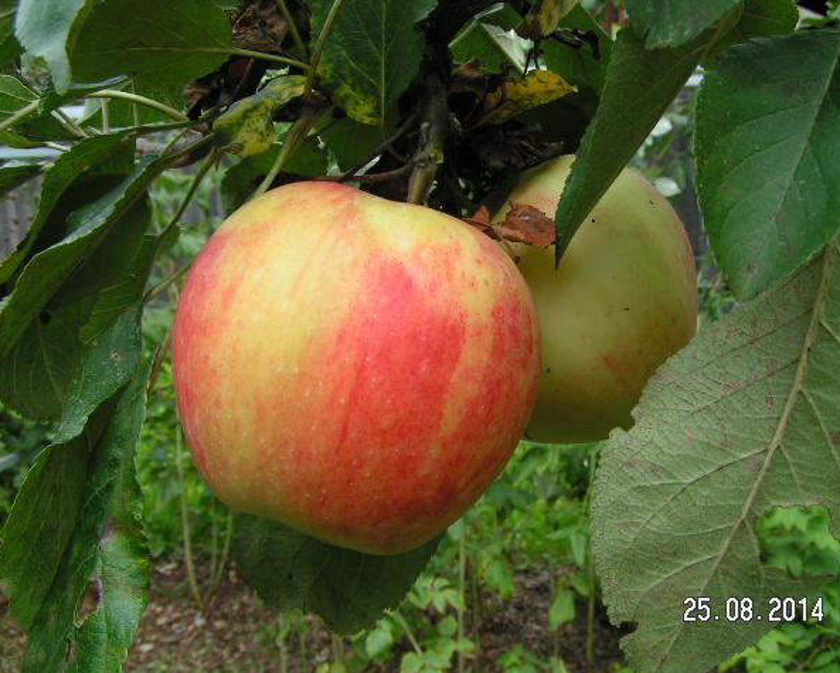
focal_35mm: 40
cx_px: 448
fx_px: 995
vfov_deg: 37.4
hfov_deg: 45.7
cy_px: 336
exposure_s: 1/100
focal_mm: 5.8
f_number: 5
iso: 50
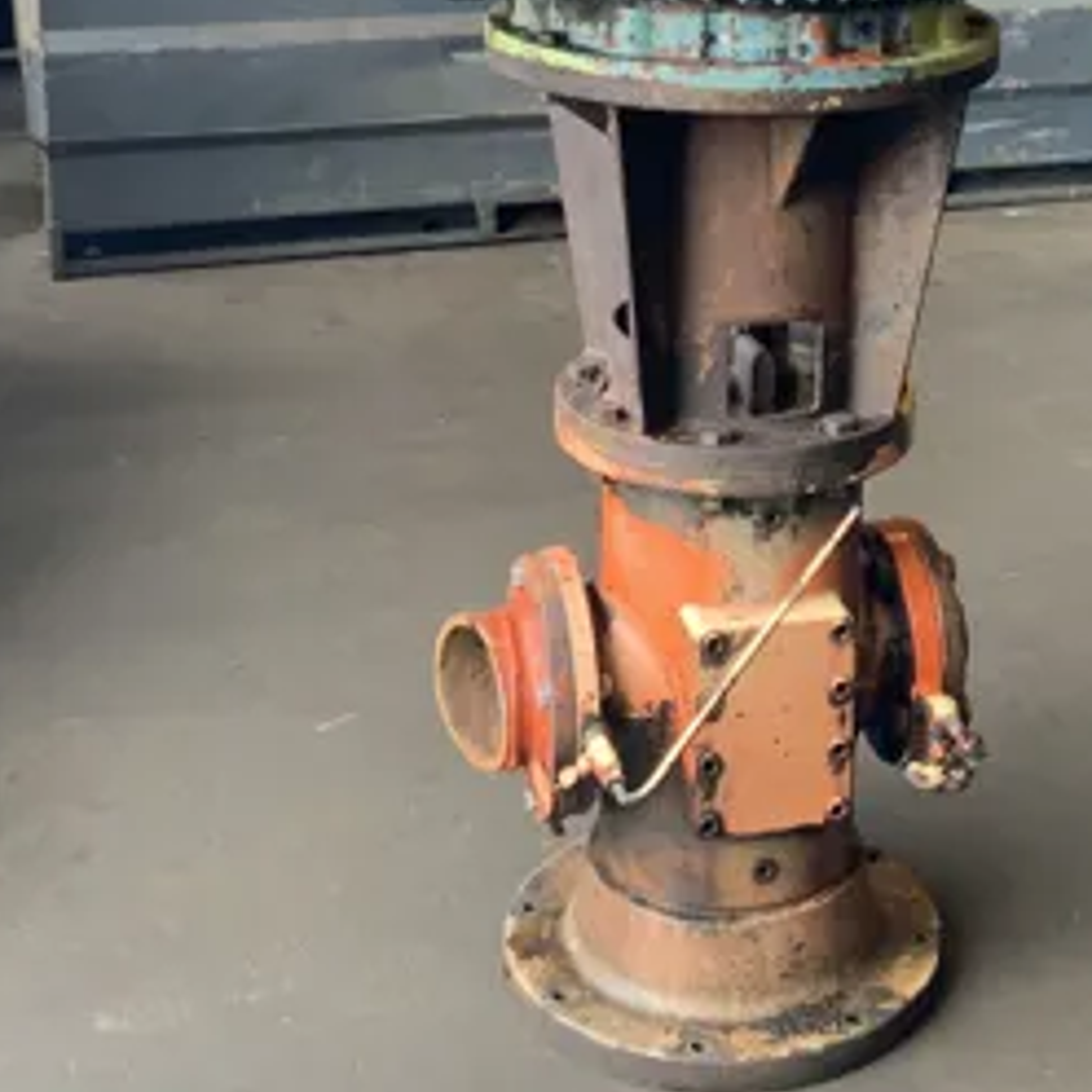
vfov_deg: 26.0
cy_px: 95
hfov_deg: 26.7
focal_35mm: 64
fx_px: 2284
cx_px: 762
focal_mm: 3
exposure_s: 1/60
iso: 80
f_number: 1.8
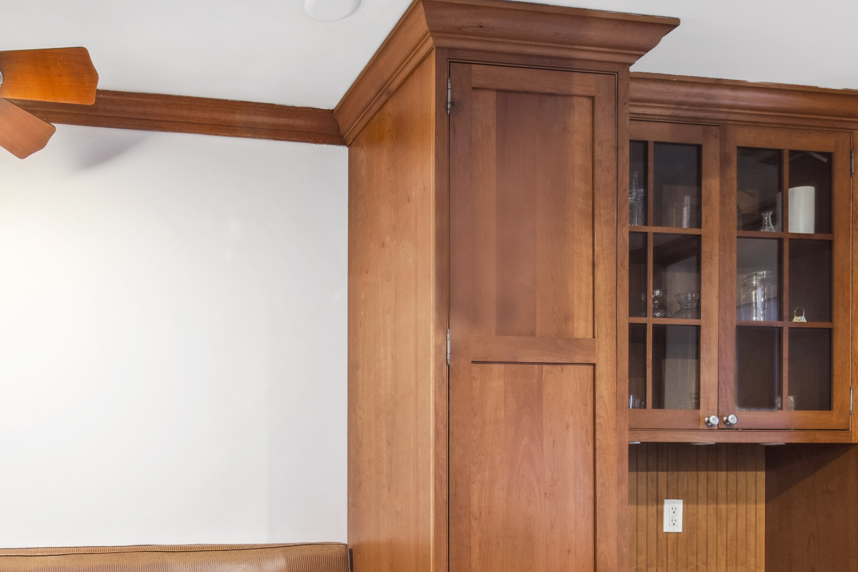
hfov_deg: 54.8
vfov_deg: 38.8
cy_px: 494
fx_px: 763
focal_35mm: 32
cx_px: 177
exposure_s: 1
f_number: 11
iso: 160
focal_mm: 14
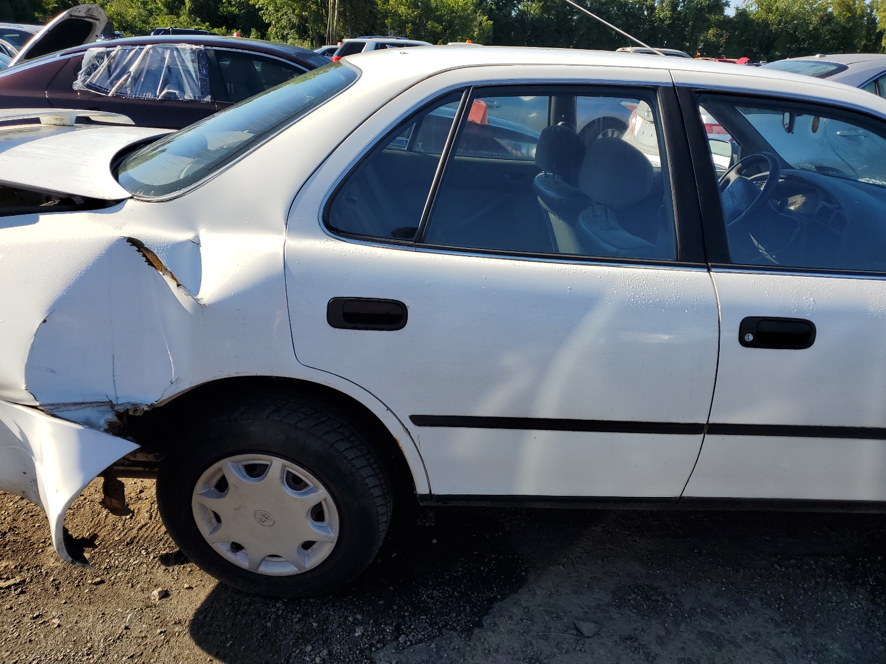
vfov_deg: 53.1
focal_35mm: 26
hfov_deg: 67.3
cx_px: 443
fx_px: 665
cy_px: 332
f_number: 1.5
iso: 50
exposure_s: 1/2500
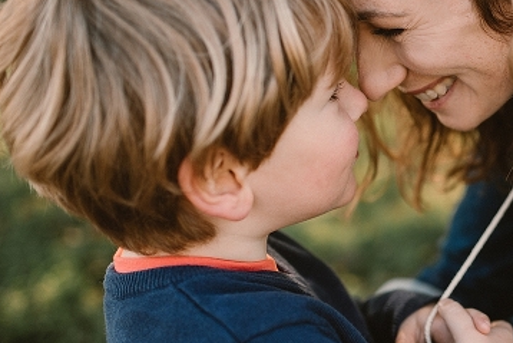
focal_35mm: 75
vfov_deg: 18.2
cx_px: 507
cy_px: 174
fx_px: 1069
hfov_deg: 25.7
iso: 160
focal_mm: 35
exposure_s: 1/800
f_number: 1.8
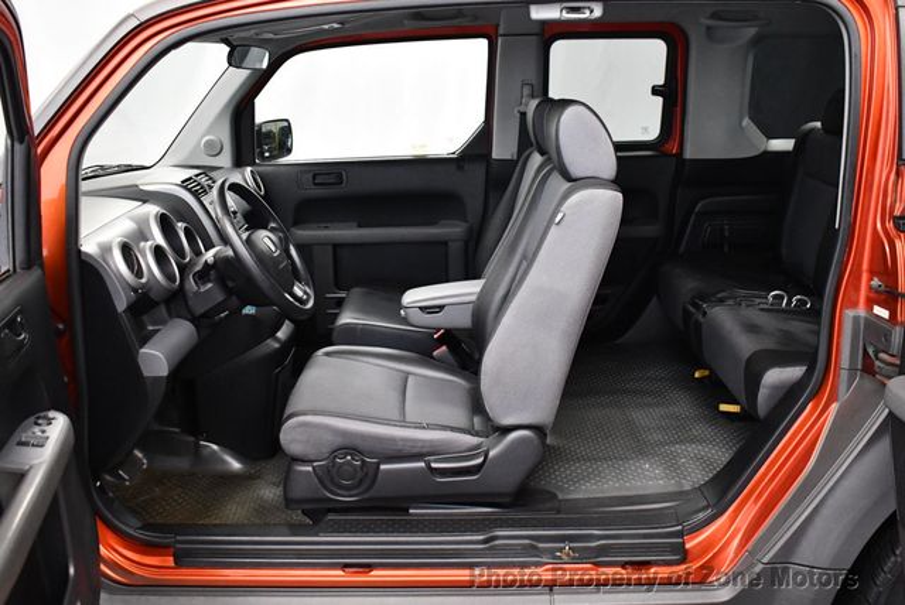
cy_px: 302
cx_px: 452
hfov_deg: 53.1
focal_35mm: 36
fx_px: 906
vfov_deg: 36.9
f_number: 3.5
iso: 3200
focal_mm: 18
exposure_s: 1/125
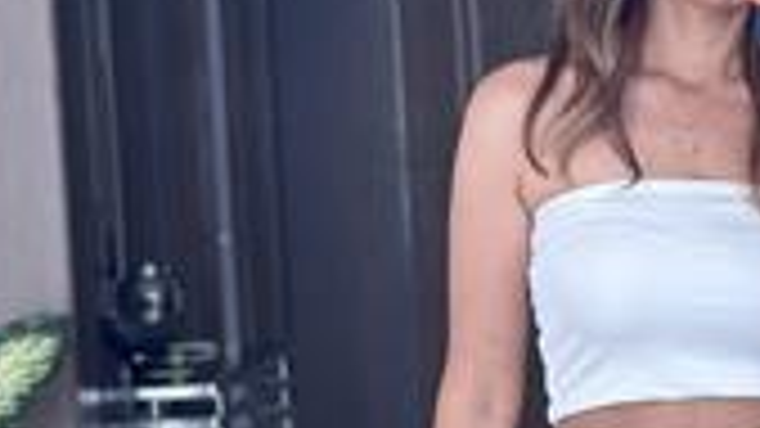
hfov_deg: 13.5
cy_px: 676
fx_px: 3163
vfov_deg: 7.6
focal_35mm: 157
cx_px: 720
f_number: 1.78
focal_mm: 6.86
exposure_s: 1/192
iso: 80
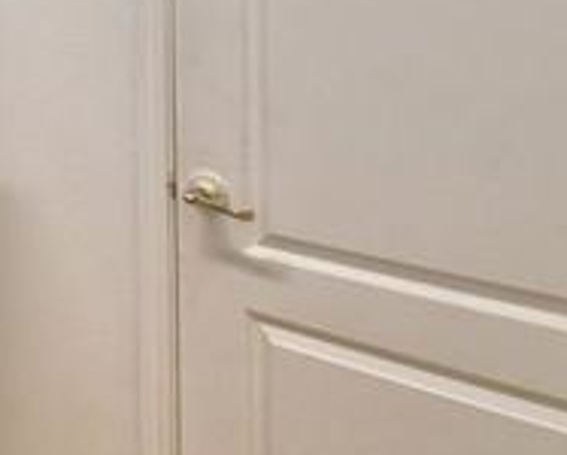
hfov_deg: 25.7
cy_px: -35
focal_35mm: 53
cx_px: -299
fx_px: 890
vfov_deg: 26.6
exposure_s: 1/30
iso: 560
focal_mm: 10
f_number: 4.5
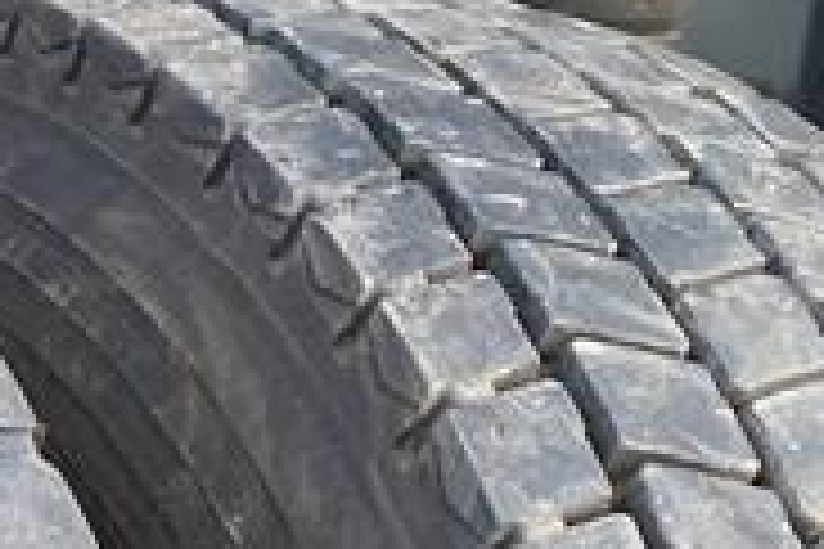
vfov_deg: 8.1
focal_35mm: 151
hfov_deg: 13.2
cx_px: -167
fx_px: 3456
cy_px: 1494
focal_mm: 4.25
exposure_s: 1/163
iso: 32
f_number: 1.8
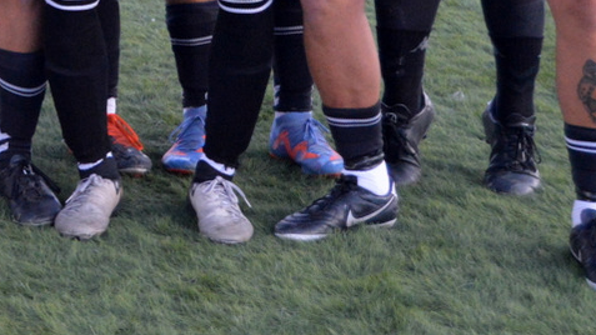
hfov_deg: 13.2
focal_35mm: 158
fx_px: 2496
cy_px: -230
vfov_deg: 7.5
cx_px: -161
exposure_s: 1/100
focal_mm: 32
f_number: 5
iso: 1600
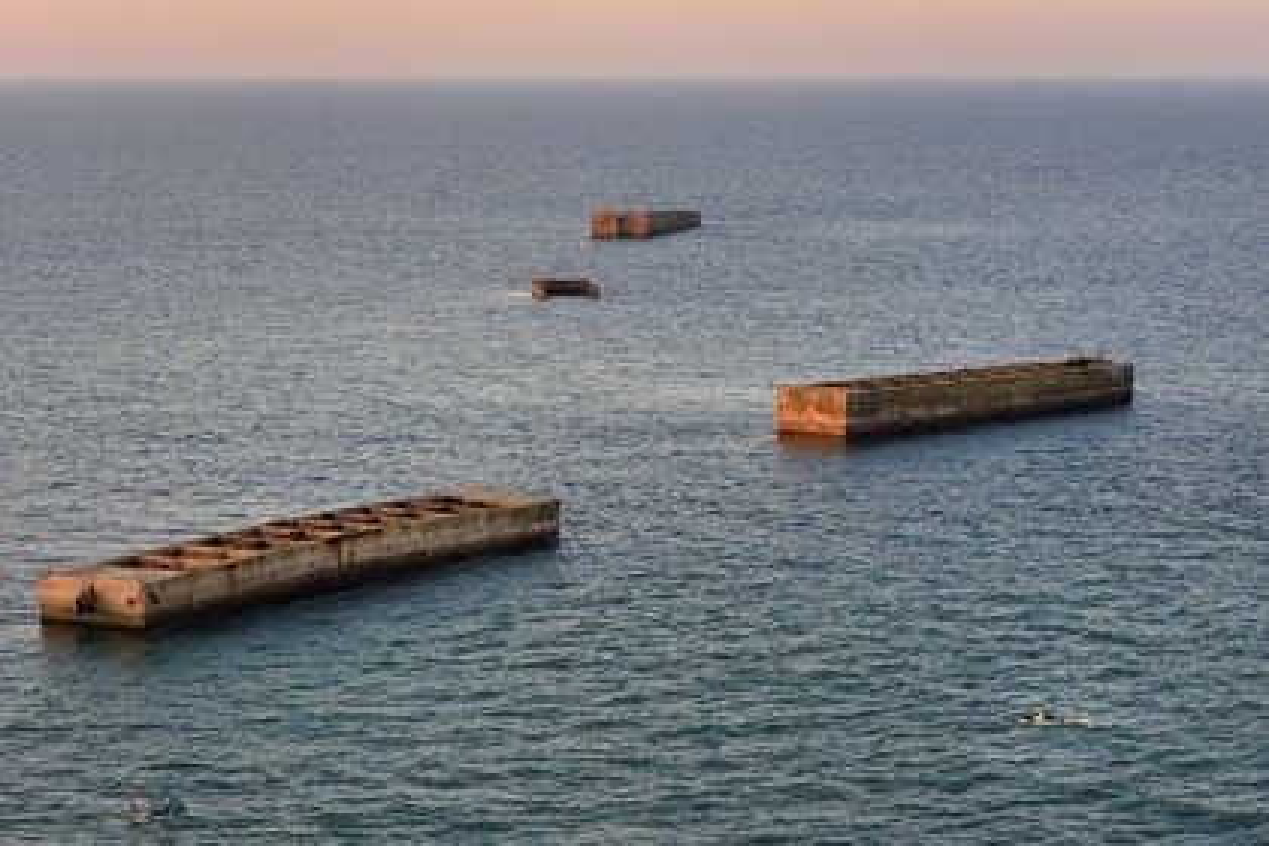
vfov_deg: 15.2
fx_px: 3172
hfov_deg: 22.6
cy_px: 423
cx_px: 634
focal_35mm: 90
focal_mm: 90
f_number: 5.6
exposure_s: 1/200
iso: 200
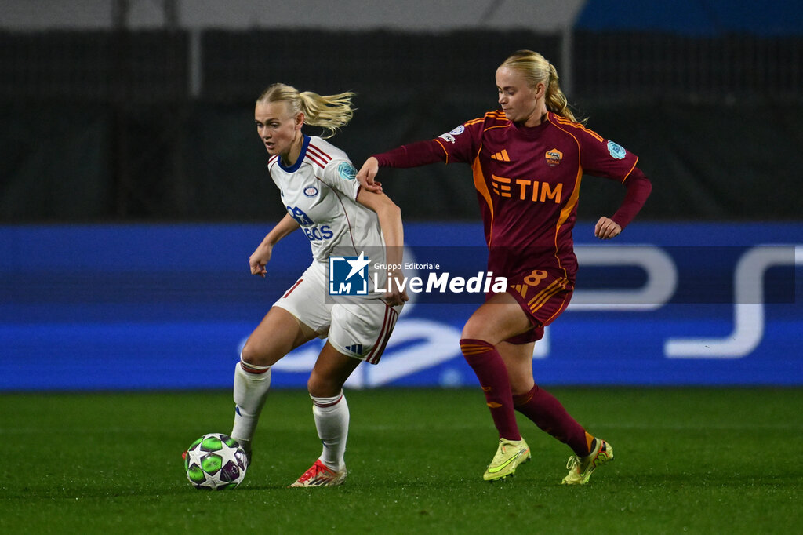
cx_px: 402
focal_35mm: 560
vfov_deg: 2.5
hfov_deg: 3.7
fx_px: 12486
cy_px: 268
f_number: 4
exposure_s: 1/2000
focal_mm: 560
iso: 5000
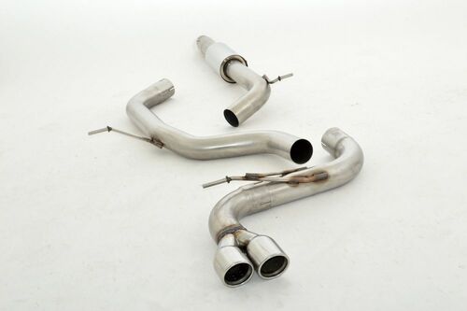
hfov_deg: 36.9
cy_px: 156
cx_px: 234
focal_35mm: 54
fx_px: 700
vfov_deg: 25.0
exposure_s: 1/200
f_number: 10
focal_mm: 36
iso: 200
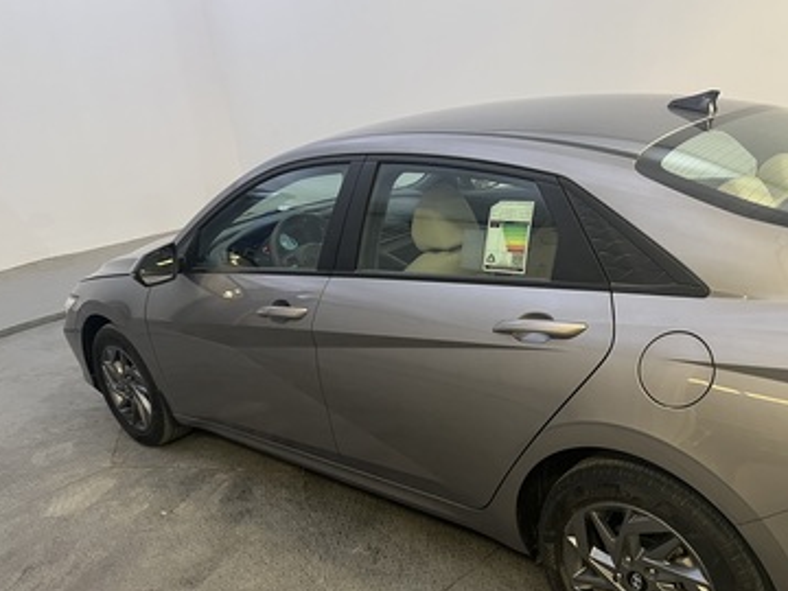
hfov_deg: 54.8
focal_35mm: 33
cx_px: 485
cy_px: 340
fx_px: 751
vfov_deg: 42.8
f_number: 1.5
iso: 200
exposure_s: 1/60
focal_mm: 5.7
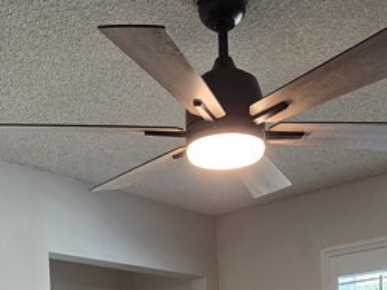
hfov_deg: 36.0
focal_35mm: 53
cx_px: 153
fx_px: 592
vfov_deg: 22.5
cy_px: 437
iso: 160
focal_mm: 2.2
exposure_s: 1/60
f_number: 2.2
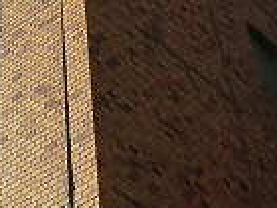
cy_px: -32
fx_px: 897
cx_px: 22
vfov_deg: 12.9
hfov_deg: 17.3
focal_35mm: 112
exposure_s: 1/800
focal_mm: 4.3
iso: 64
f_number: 3.2
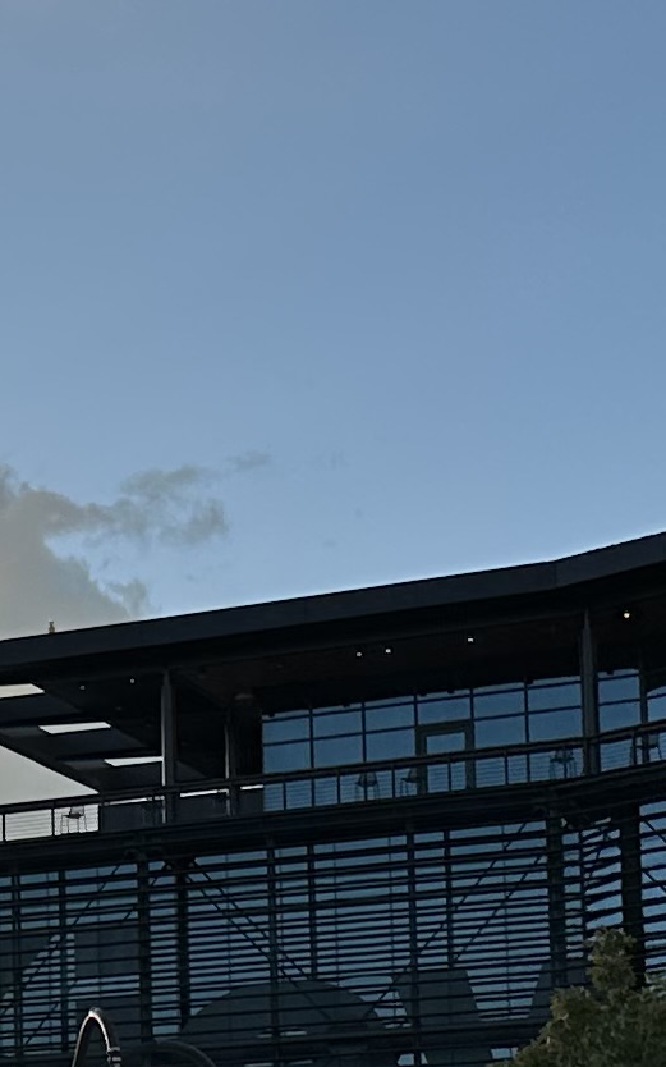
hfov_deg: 10.2
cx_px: -391
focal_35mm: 123
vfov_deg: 16.6
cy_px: 1105
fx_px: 3573
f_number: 1.78
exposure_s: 1/1289
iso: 80
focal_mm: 6.86
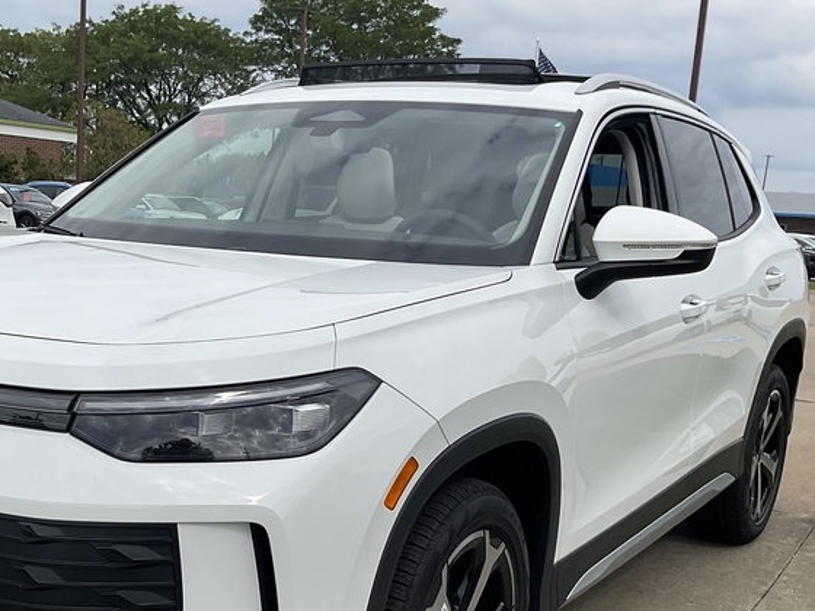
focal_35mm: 53
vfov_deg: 27.0
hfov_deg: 35.6
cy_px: 484
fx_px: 1248
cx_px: 228
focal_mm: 3
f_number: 1.8
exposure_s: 1/1848
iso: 16
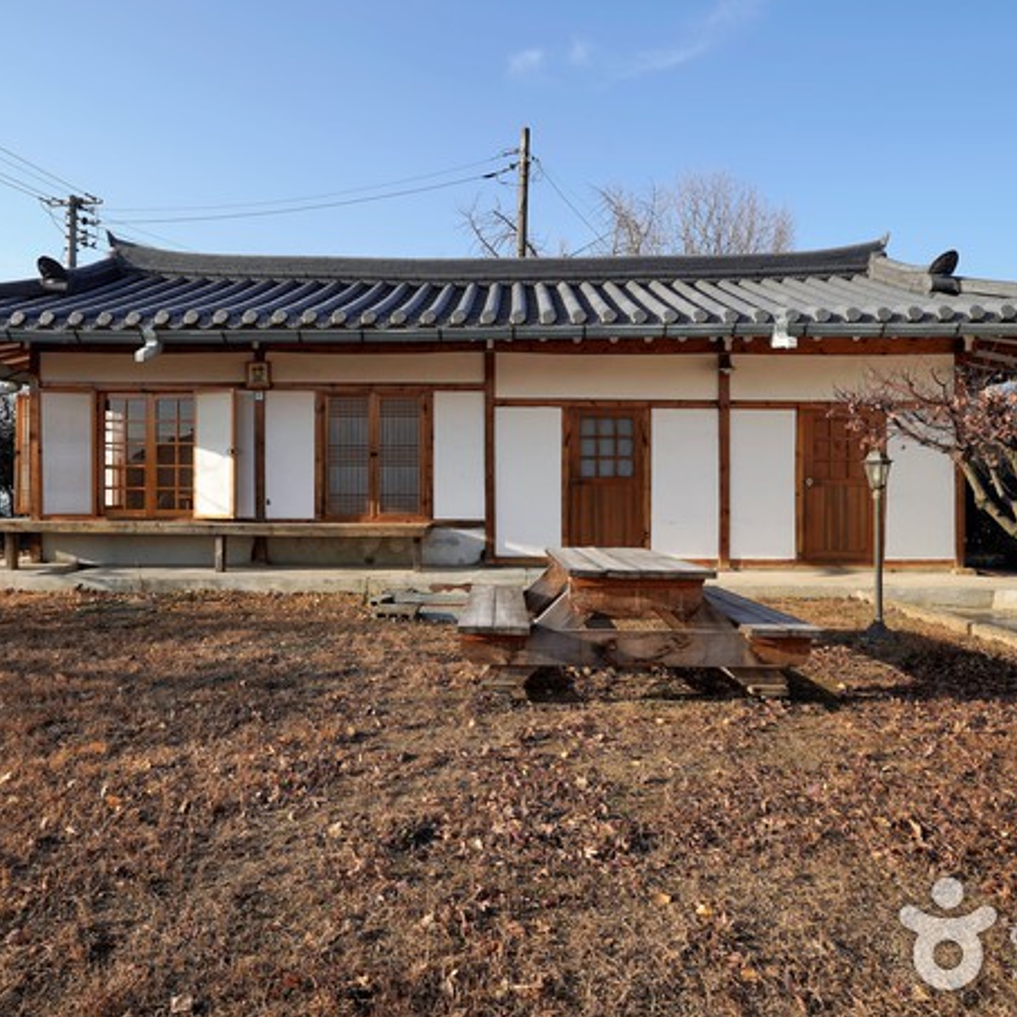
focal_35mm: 21
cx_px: 484
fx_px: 698
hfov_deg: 72.1
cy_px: 498
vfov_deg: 72.1
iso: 100
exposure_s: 1/125
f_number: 11
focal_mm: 16
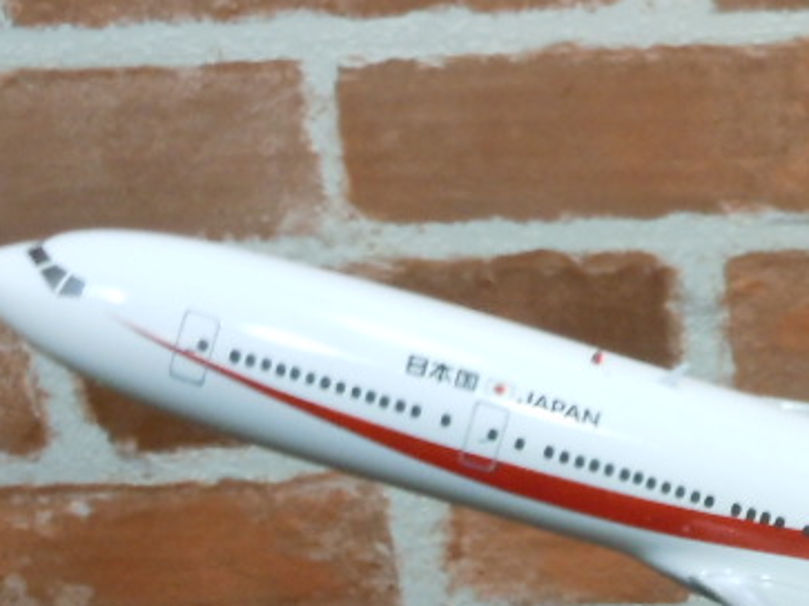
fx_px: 2570
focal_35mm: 110
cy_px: 744
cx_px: 990
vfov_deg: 13.1
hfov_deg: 17.0
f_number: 4.3
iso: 400
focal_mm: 6.9
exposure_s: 1/25
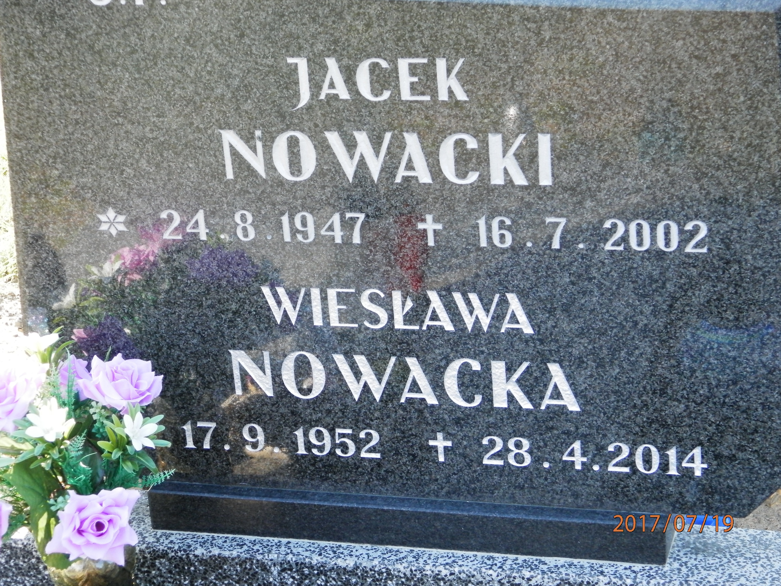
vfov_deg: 18.0
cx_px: 390
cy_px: 293
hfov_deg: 23.8
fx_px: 1850
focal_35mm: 82
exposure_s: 1/80
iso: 200
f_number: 4.2
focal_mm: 14.6
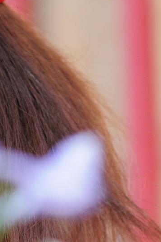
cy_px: 4
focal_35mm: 473
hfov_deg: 2.9
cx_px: -89
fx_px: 3180
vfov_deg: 4.4
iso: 200
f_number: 3.2
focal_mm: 85
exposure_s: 1/200
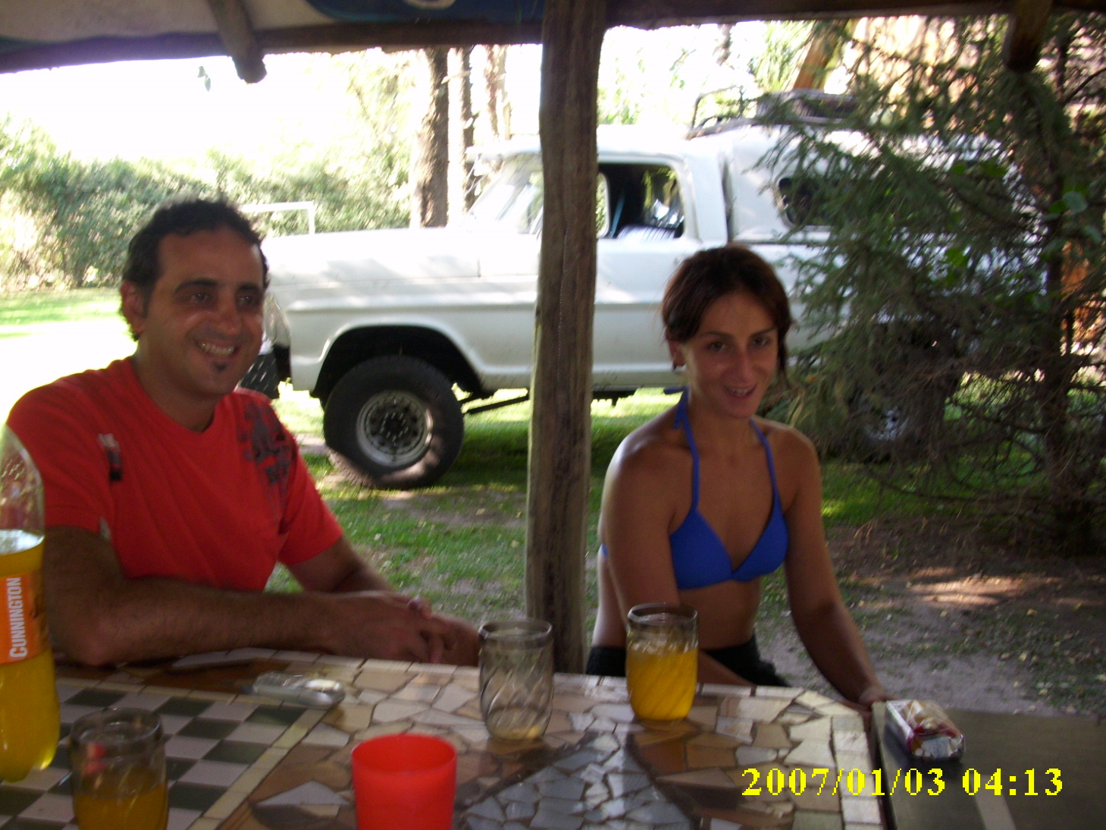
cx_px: 512
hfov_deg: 53.9
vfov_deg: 41.8
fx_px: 1086
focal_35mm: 34
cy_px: 440
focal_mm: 6.2
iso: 50
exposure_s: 1/30
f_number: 2.8
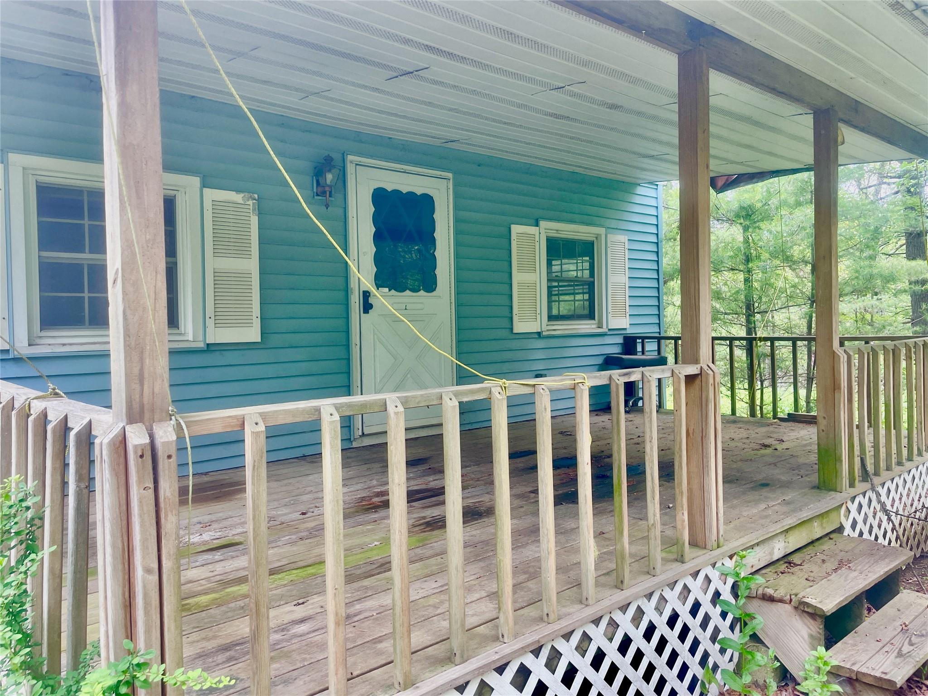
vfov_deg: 53.1
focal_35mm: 26
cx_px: 464
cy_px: 348
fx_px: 697
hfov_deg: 67.3
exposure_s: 1/121
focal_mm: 4.2
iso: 80
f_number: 1.6
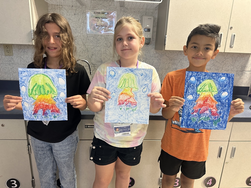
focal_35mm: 24
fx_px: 174
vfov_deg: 56.8
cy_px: 94
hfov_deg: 71.6
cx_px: 126
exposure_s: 1/60
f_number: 1.78
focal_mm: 6.86
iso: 500
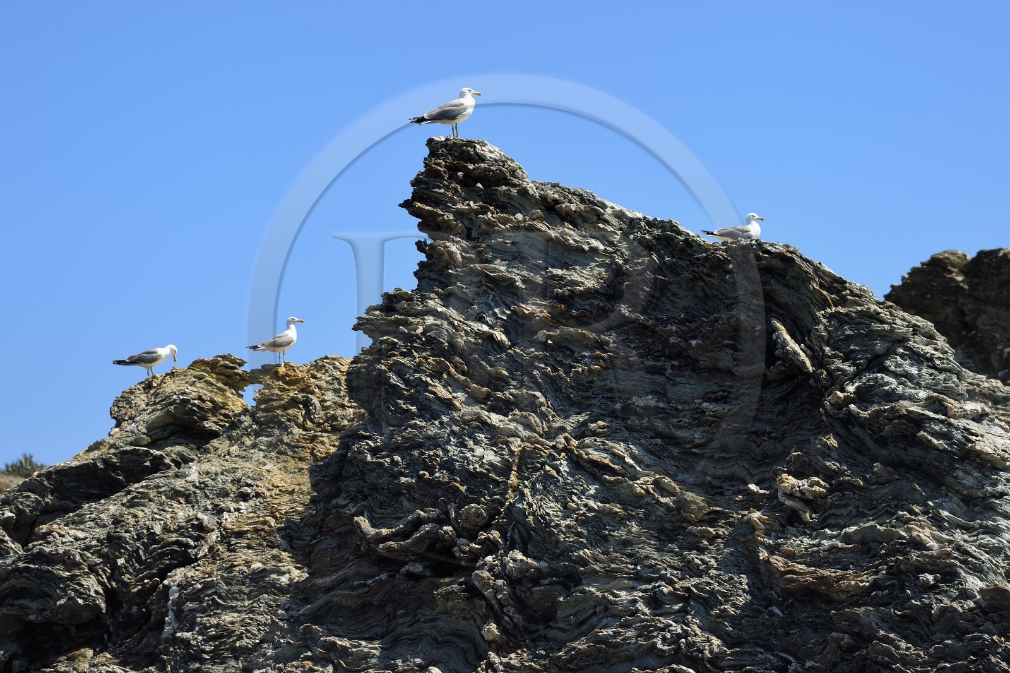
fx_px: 4488
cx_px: 505
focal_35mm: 160
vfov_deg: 8.6
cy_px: 336
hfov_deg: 12.8
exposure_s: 1/500
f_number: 9
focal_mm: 160
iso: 200
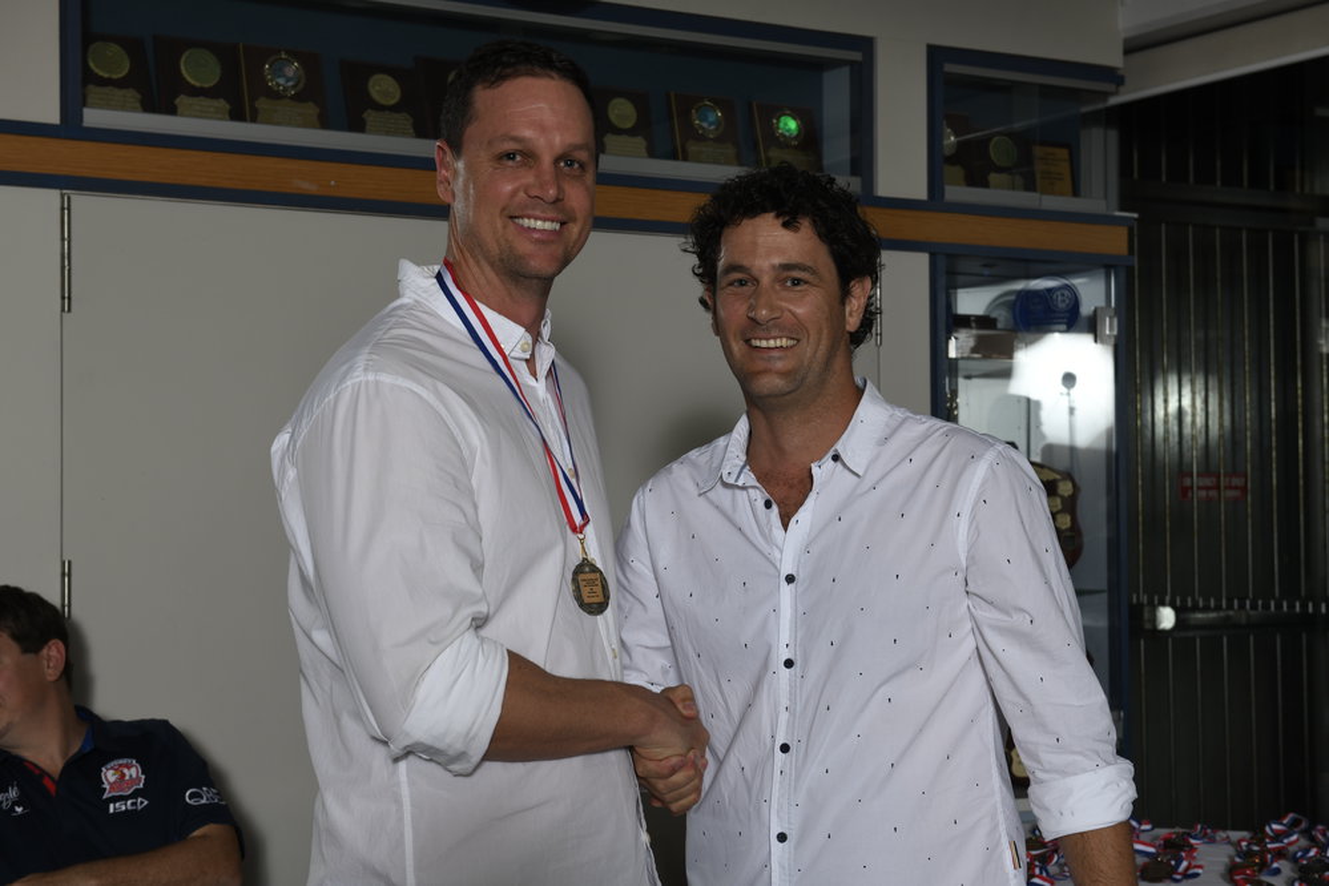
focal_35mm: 60
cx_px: 664
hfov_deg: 33.4
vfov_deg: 22.6
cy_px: 443
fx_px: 2215
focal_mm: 60
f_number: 9
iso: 320
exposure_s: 1/125
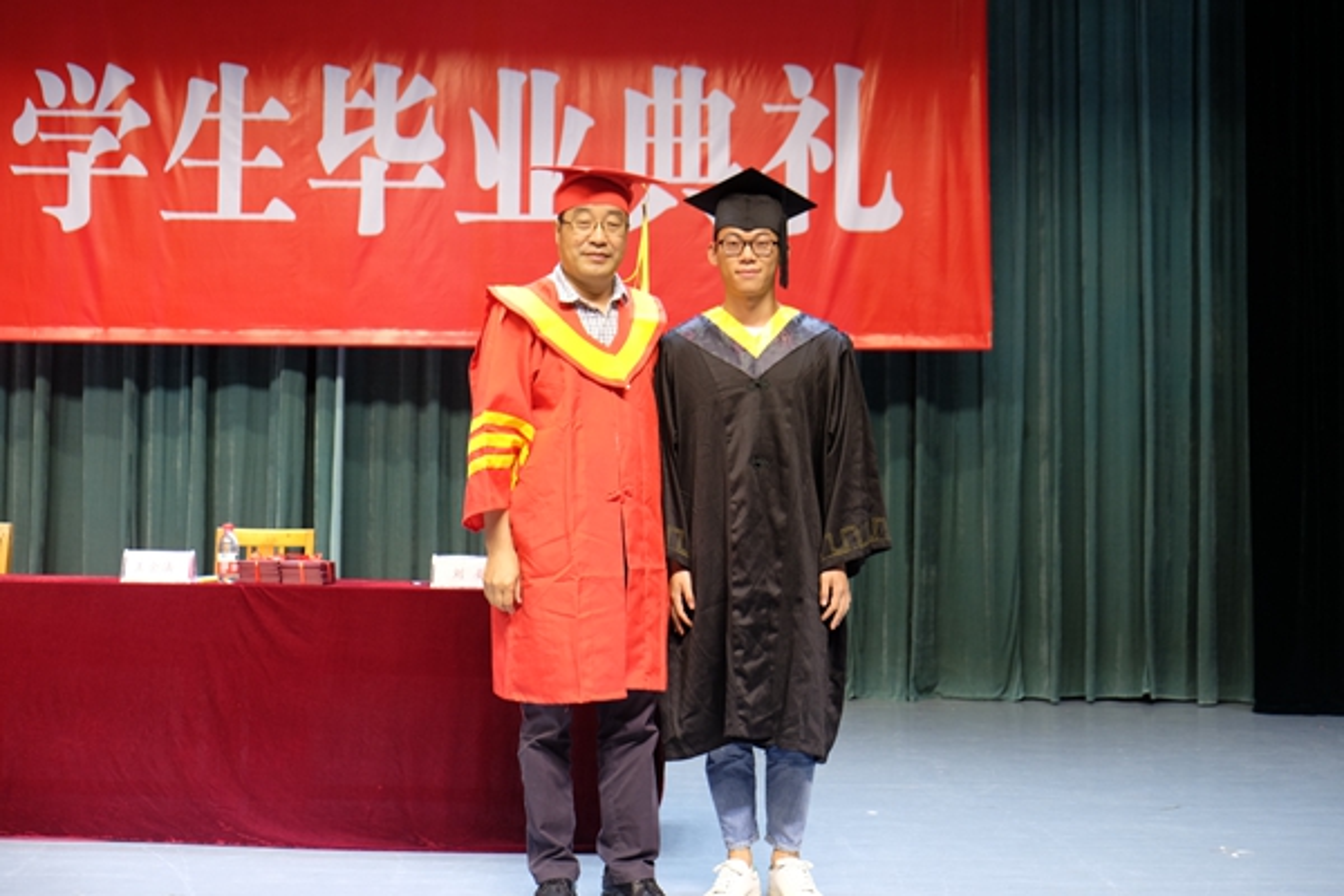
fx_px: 1568
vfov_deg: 31.9
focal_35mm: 42
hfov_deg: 46.4
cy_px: 448
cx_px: 672
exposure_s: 1/60
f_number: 3.2
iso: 500
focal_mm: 27.7
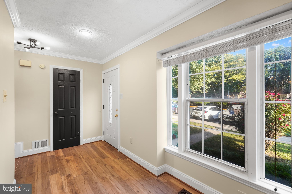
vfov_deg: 73.7
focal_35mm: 16
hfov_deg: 96.7
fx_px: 130
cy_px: 97
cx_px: 146
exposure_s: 1/30
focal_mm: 16
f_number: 4
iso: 1250
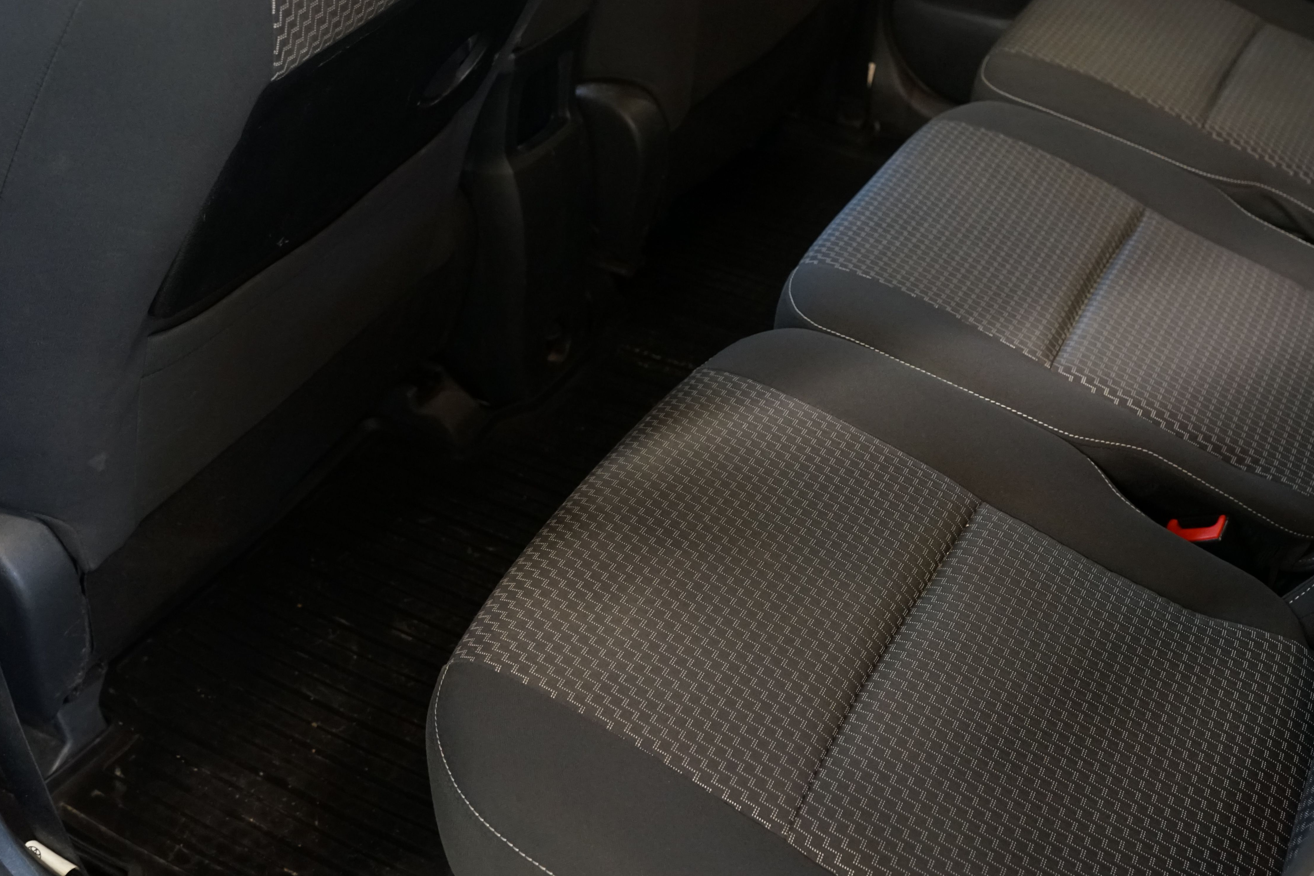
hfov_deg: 49.3
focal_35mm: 39
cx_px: 777
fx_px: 1423
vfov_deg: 34.1
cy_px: 339
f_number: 5
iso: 2500
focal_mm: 29
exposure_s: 1/15
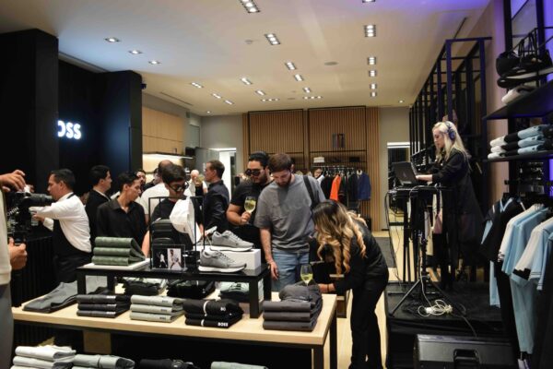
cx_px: 276
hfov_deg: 67.4
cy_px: 184
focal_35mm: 27
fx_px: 415
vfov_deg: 47.9
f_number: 4.5
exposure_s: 1/80
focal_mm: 18
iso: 400
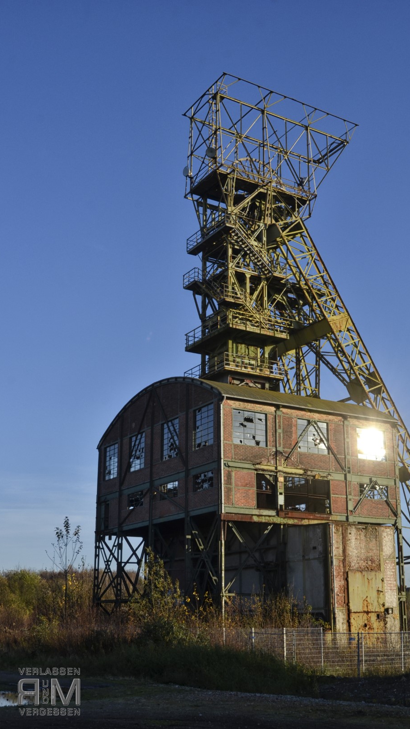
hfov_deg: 28.9
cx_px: 240
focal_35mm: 41
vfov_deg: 49.4
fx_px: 793
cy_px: 366
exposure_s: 1/400
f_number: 10
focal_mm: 26
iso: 200
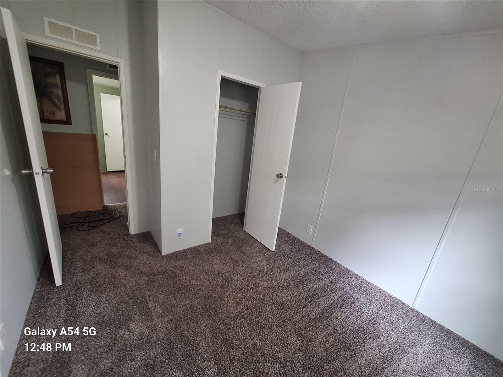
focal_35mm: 13
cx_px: 252
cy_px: 188
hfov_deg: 106.2
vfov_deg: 89.9
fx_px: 189
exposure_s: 1/24
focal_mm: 1.74
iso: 400
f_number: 2.2
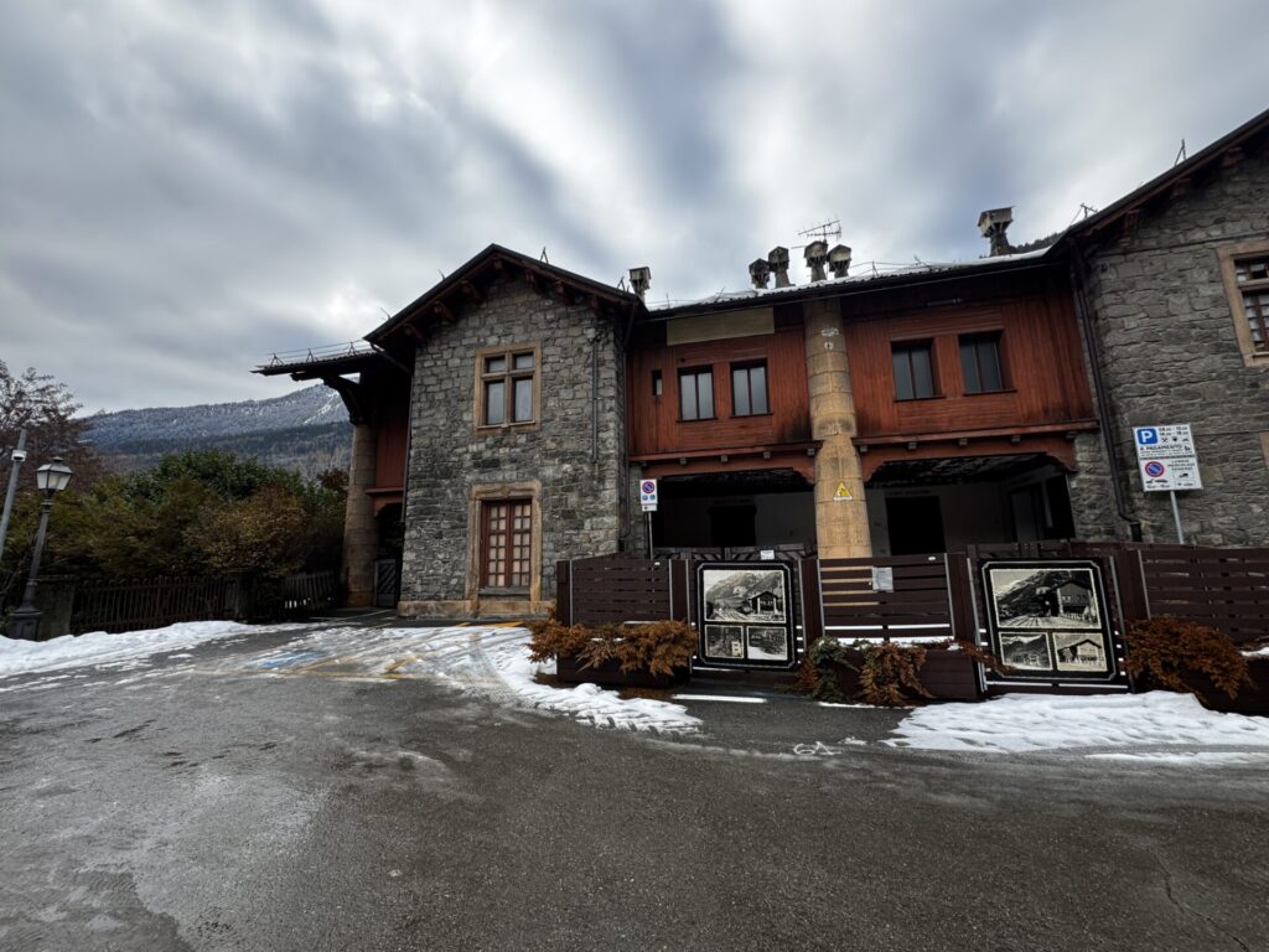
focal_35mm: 14
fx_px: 513
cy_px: 476
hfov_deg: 102.1
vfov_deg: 85.7
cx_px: 634
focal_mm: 2.22
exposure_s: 1/153
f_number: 2.2
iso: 40
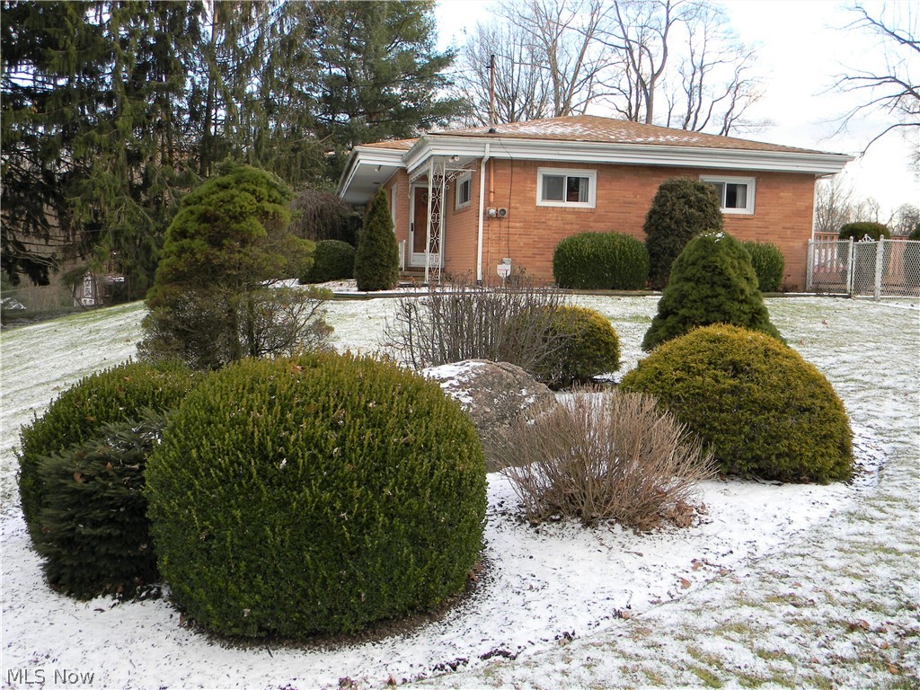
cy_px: 345
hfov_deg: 51.4
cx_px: 460
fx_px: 957
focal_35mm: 36
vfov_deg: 39.7
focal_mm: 6.4
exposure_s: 1/80.8
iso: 80
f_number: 3.7
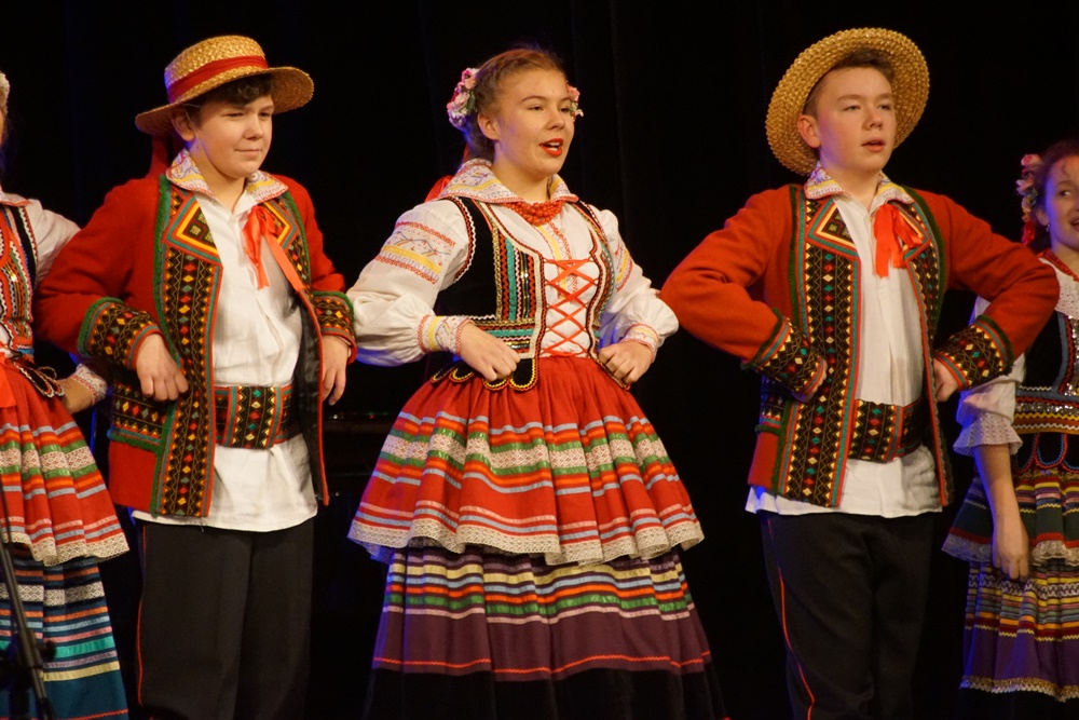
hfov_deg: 8.6
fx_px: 7194
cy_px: 360
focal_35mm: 240
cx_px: 540
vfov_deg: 5.7
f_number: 6.3
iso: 3200
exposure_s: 1/60
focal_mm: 160
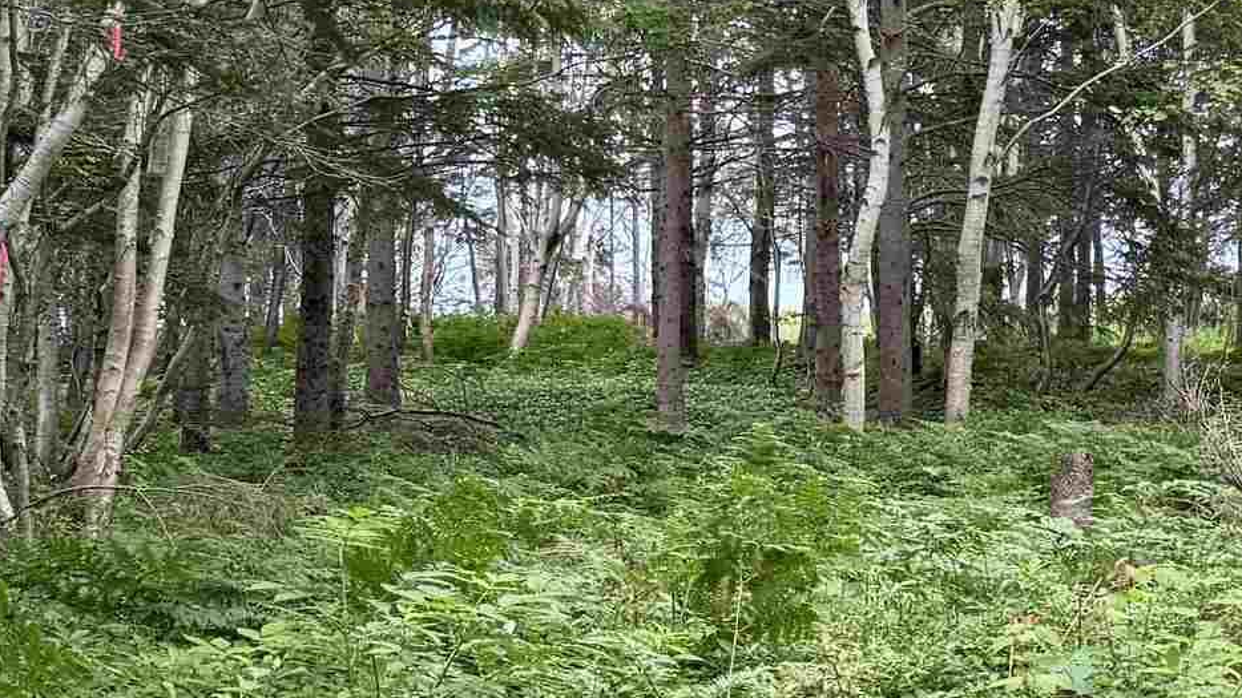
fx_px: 2832
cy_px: 177
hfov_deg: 23.9
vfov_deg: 14.0
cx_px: 1157
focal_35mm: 86
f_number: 1.78
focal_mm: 6.76
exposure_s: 1/121
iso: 80
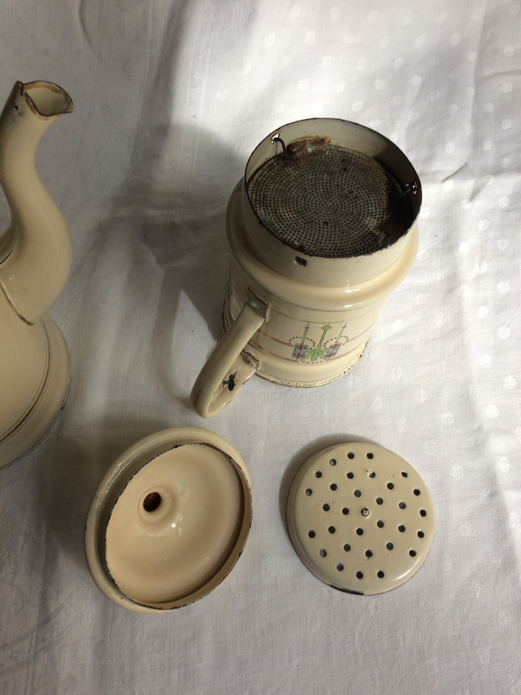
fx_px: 582
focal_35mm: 29
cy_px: 348
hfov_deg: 48.2
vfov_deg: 61.7
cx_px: 260
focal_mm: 4.15
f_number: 2.2
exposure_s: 1/100
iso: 40
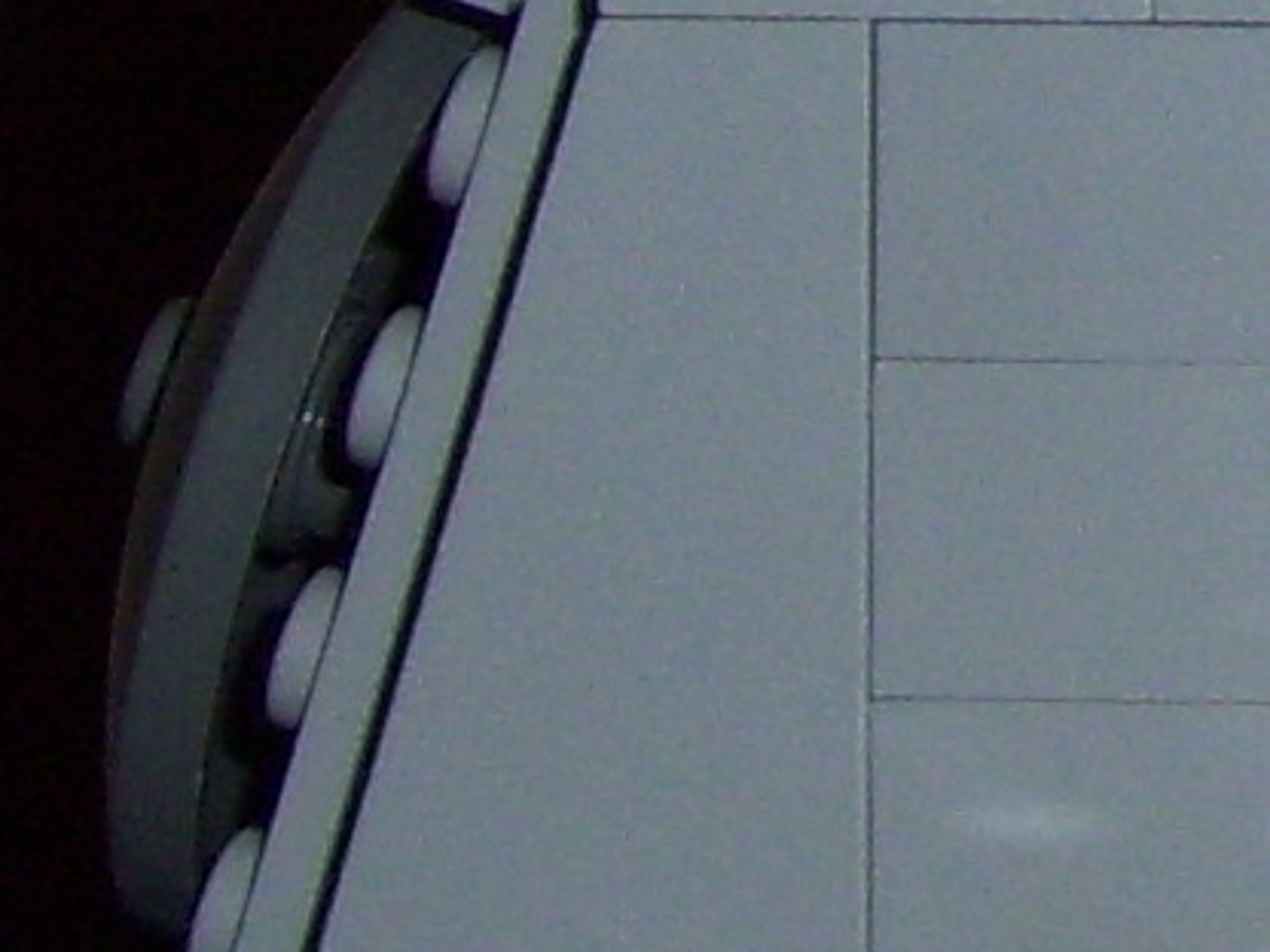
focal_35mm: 420
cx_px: 4302
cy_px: -1266
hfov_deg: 4.5
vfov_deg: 3.5
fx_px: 15409
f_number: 4
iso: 80
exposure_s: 1/40
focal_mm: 8.8
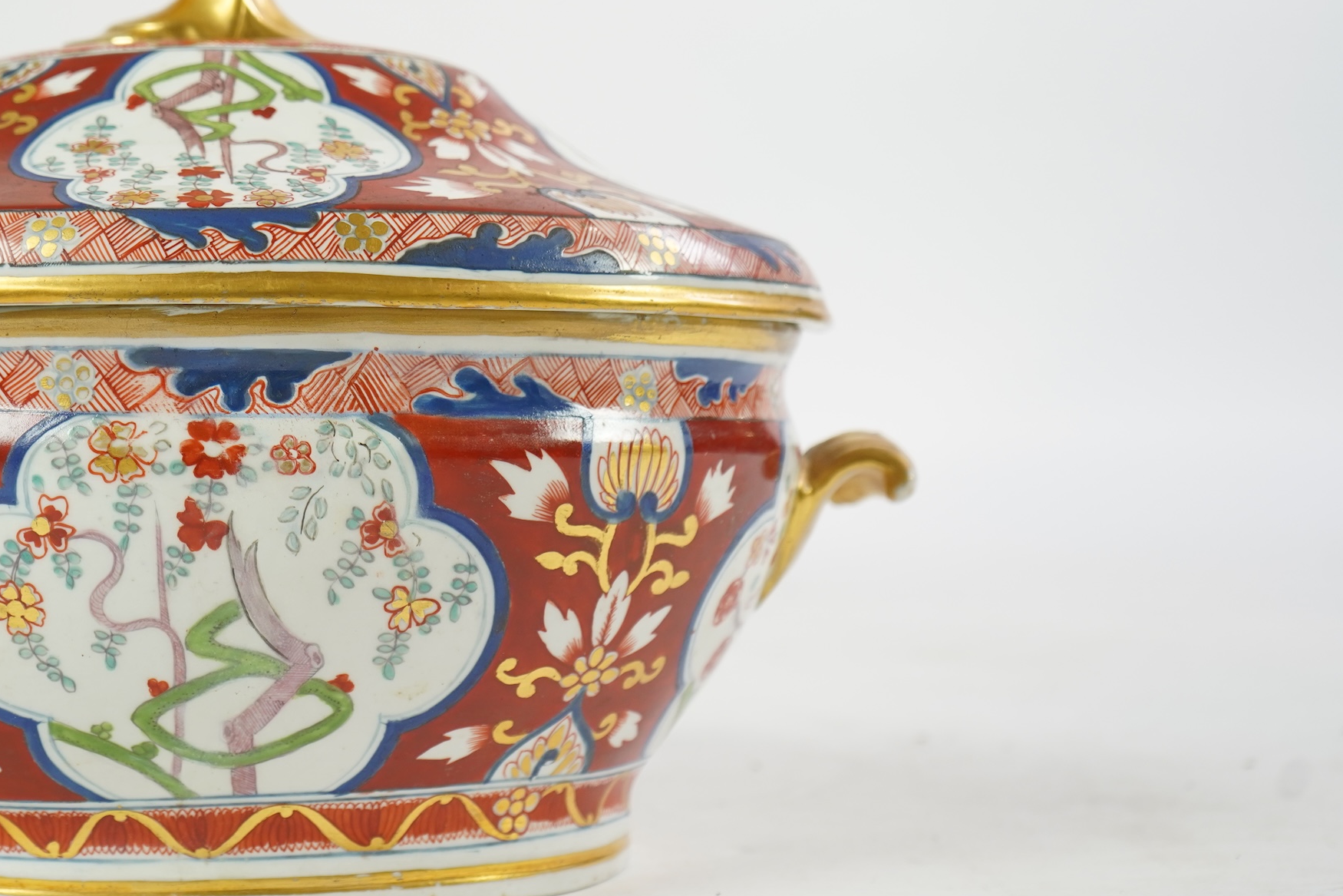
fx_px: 2238
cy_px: 318
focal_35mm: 60
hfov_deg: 32.5
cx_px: 275
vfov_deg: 22.6
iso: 640
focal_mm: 35
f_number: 4.5
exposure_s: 1/100
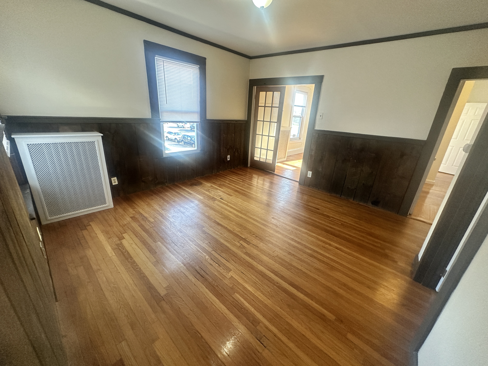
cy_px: 183
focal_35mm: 14
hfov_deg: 102.1
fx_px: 197
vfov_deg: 85.7
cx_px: 244
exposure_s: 1/120
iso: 200
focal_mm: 2.22
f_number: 2.2
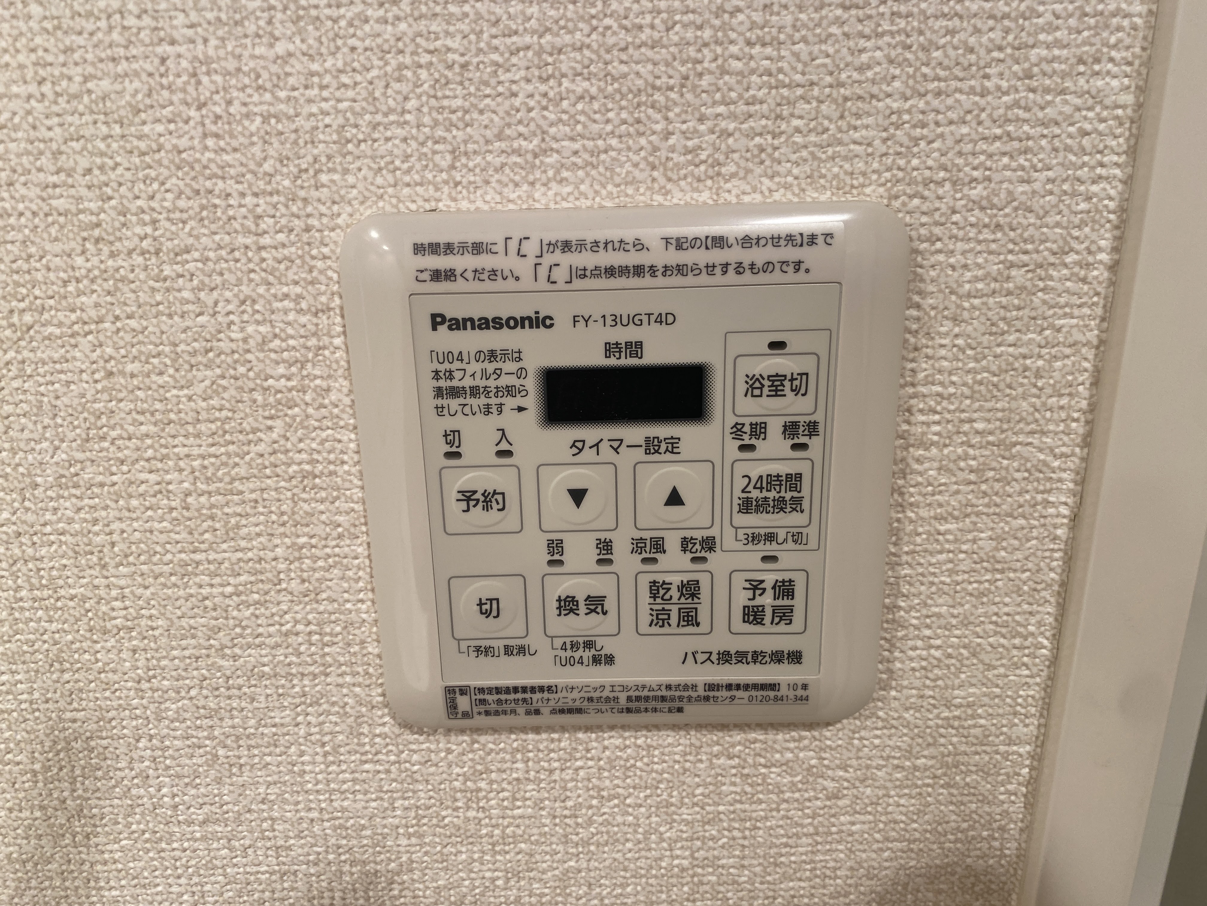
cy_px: 453
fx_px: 907
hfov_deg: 67.3
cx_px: 604
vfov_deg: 53.1
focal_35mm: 26
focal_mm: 4.25
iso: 50
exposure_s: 1/100
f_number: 1.8
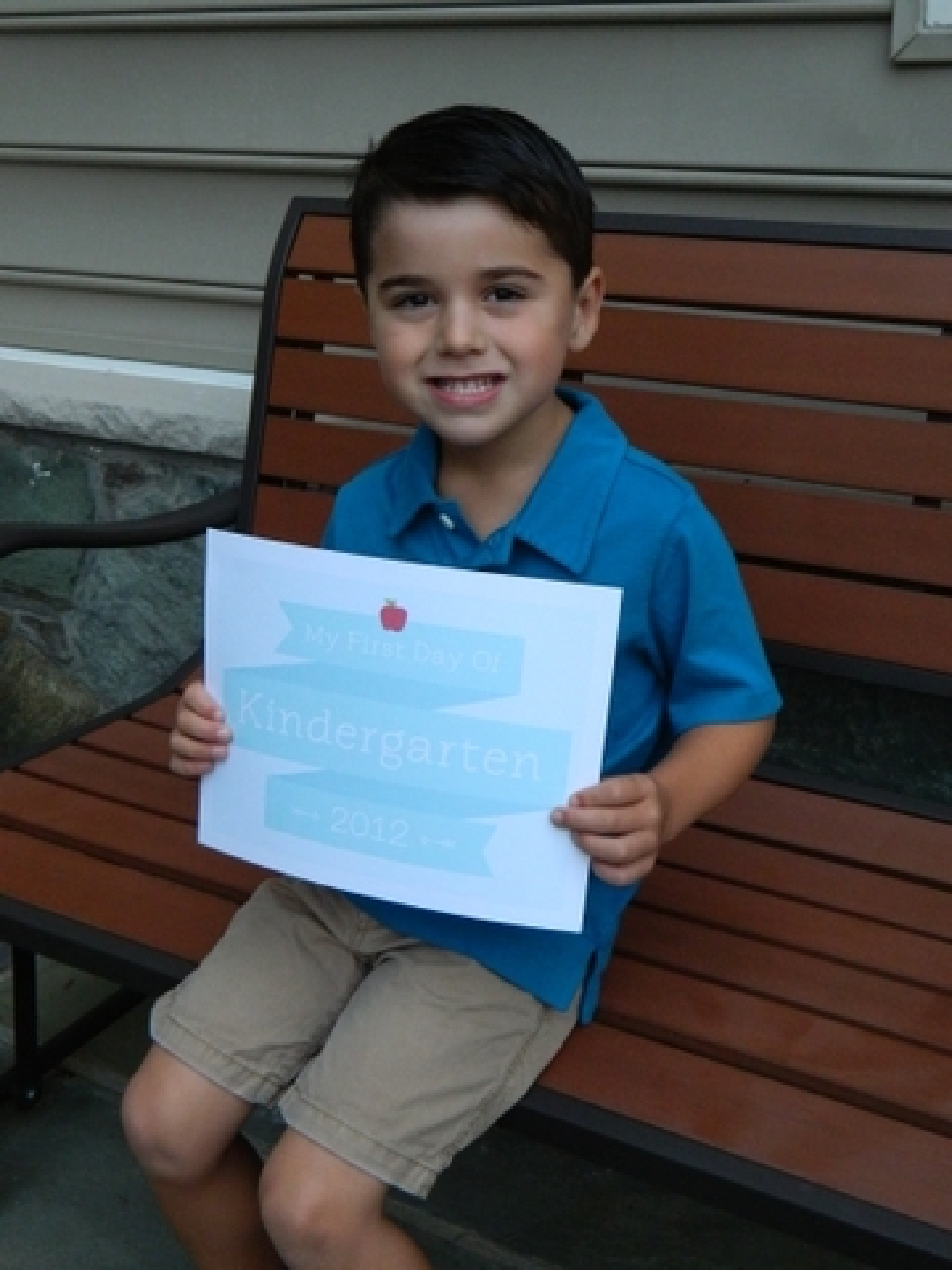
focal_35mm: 47
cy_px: 635
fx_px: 1723
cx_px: 476
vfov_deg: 40.4
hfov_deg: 30.9
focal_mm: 8.4
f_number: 3.6
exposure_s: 1/160
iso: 400
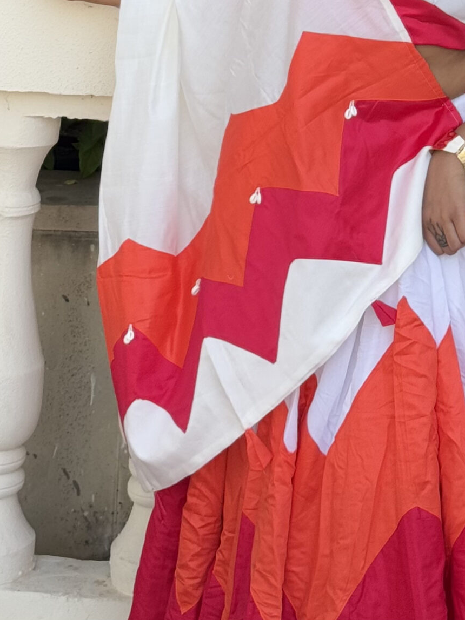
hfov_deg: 13.8
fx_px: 1918
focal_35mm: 107
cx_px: 309
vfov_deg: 17.7
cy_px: -70
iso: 64
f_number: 1.78
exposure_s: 1/294
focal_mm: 6.76
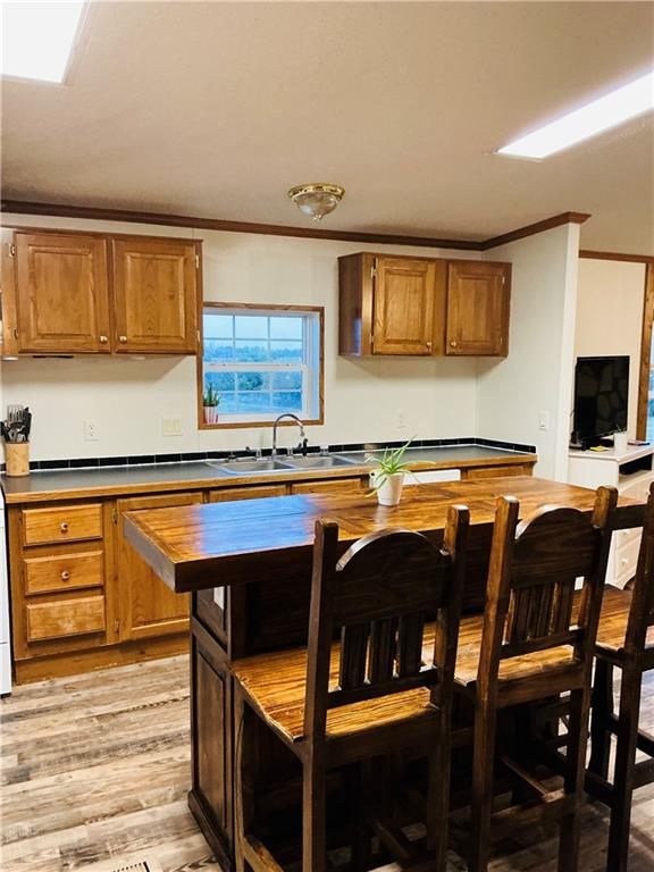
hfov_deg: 49.7
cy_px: 436
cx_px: 327
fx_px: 705
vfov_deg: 63.4
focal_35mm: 28
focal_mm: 3
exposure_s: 1/40
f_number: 1.8
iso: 250
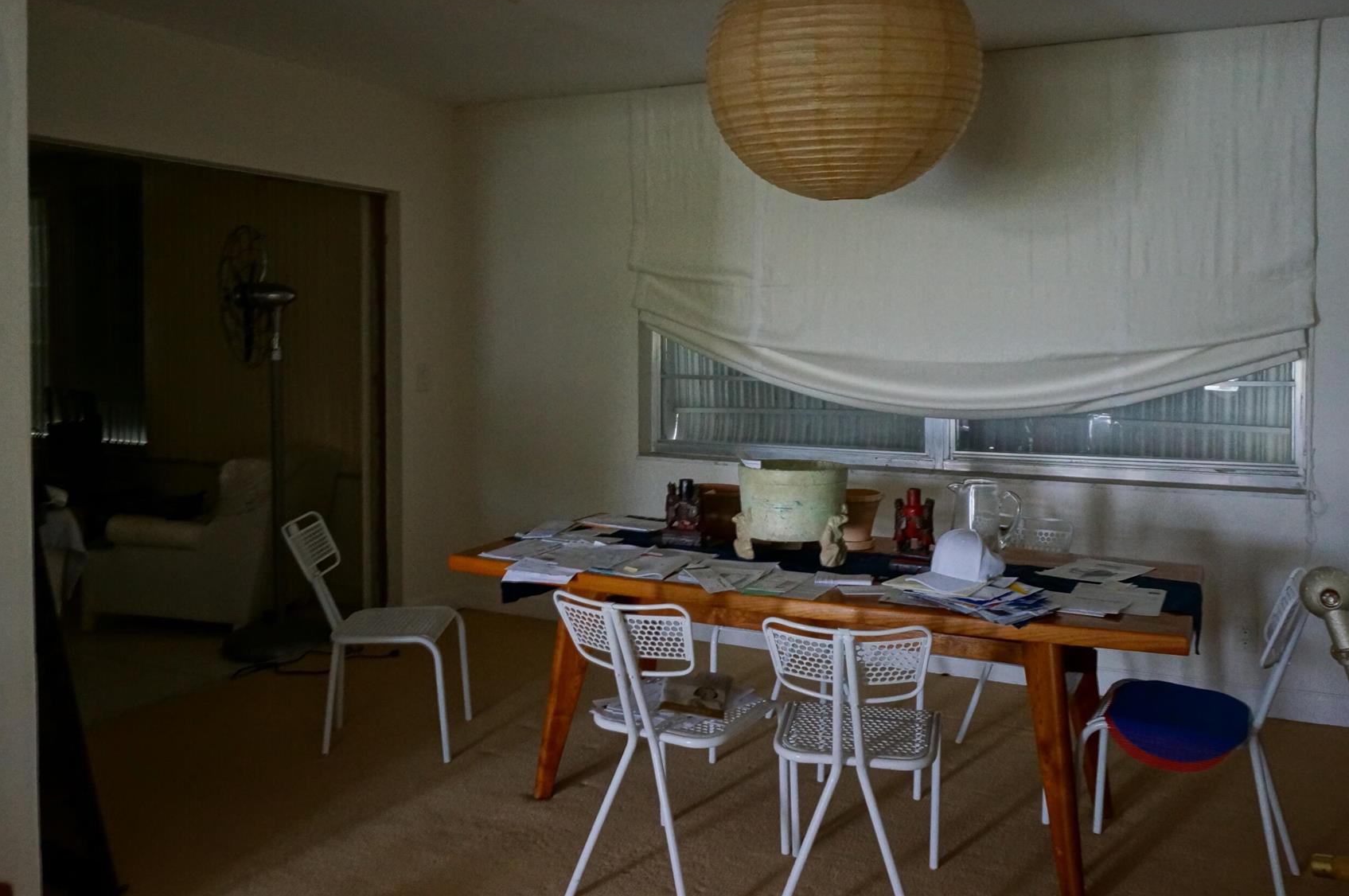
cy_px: 356
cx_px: 725
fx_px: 1085
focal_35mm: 29
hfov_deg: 63.6
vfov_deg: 44.6
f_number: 6.3
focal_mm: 16
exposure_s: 1/50
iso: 3200
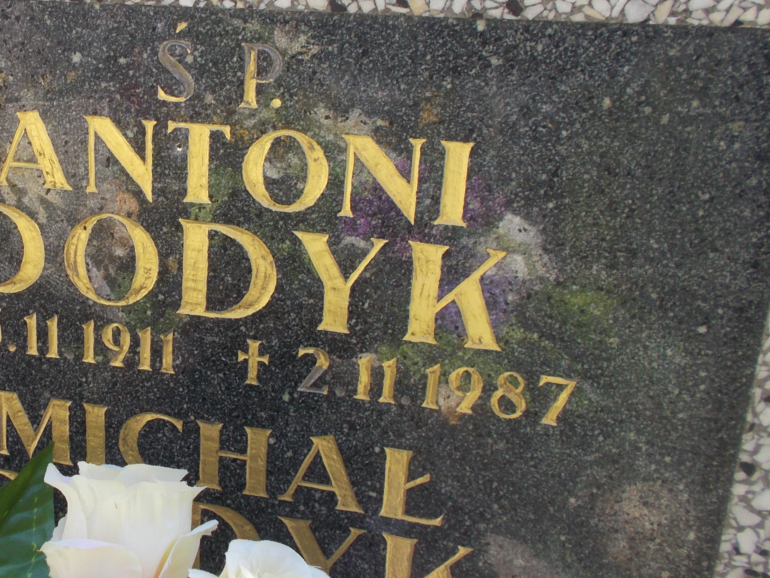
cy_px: 233
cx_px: 95
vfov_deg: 29.0
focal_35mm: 50
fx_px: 1112
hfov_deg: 36.1
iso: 80
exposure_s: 1/200
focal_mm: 4.6
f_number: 3.2
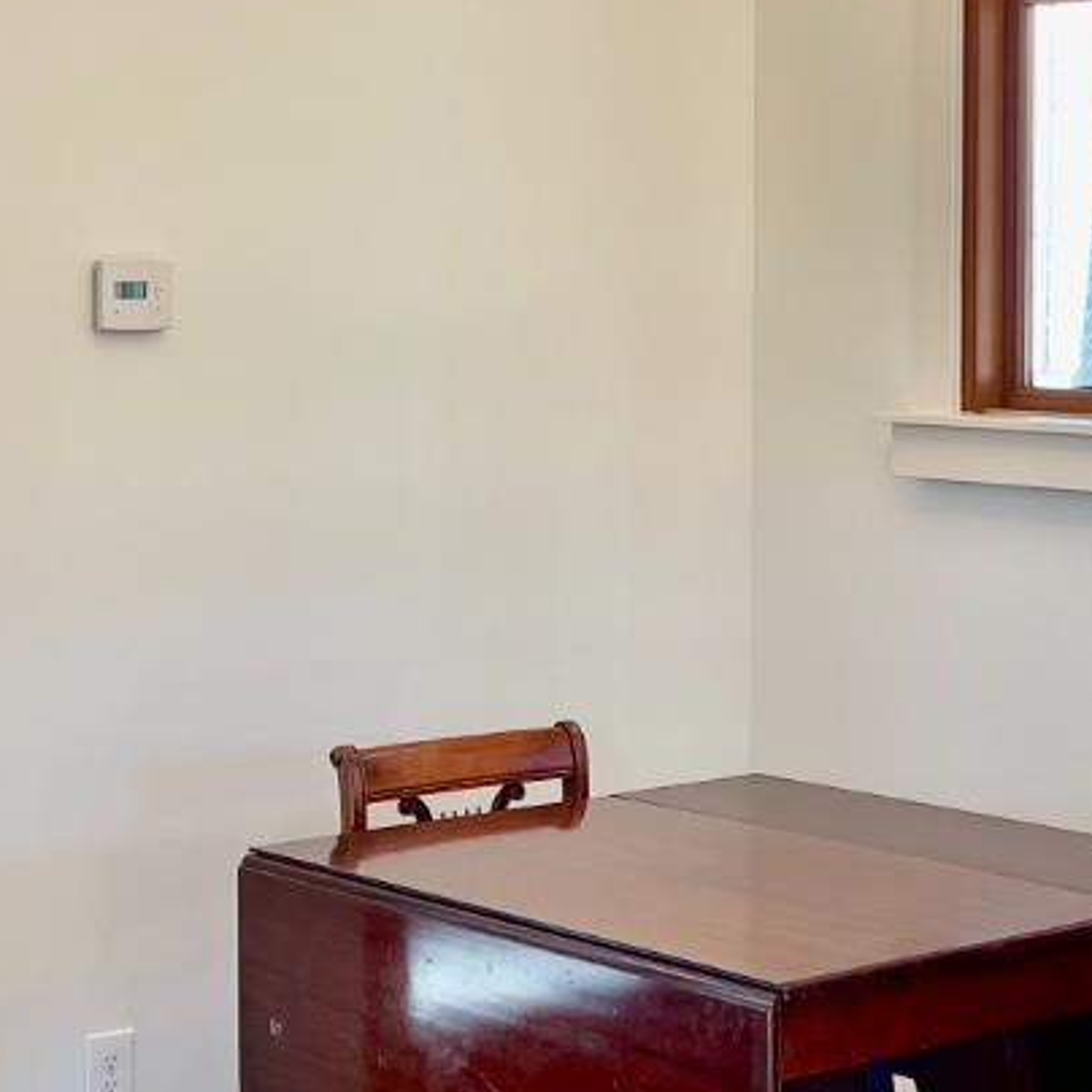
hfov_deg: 21.0
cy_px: 320
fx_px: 2927
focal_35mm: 82
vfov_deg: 21.0
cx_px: 803
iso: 64
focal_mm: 5.1
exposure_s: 1/120
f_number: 1.6
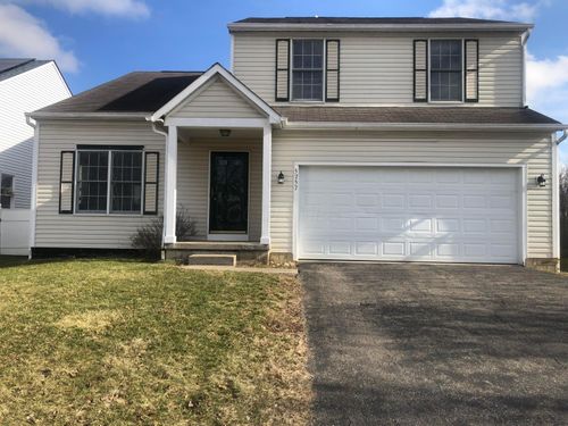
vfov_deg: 49.7
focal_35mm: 28
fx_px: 459
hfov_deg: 63.4
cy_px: 213
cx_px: 284
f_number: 1.8
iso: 20
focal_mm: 3.99
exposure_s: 1/1600
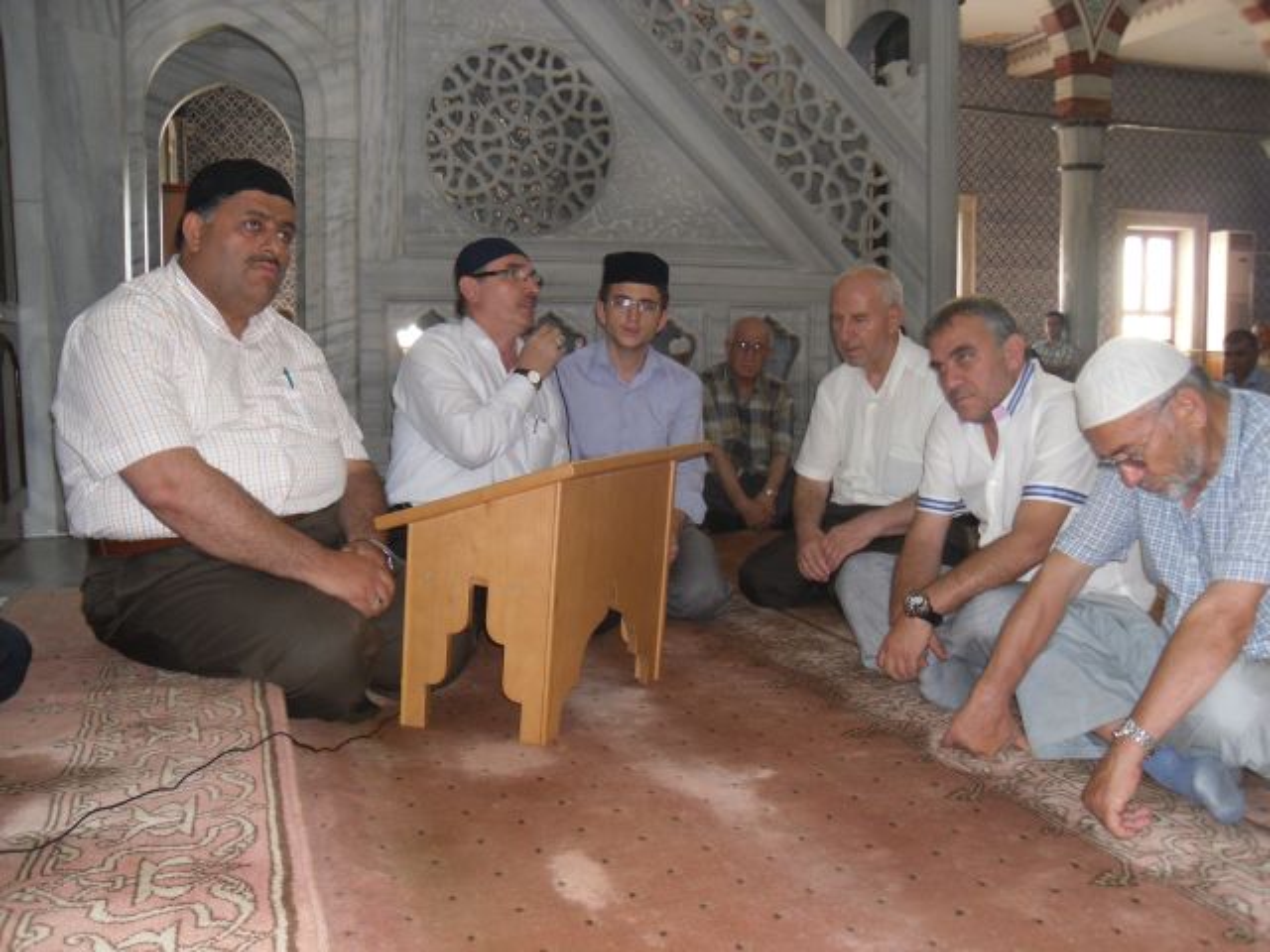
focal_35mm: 34
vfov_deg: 41.8
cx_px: 635
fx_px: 1247
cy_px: 476
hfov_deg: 54.0
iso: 200
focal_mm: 6
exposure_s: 1/45
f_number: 2.8
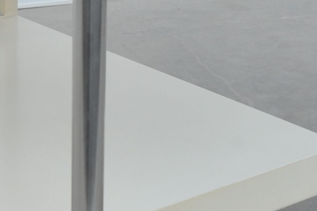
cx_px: 101
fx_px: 1320
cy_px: 15
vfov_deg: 9.1
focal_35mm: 150
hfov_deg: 13.7
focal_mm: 32
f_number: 8
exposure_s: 1/125
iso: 800
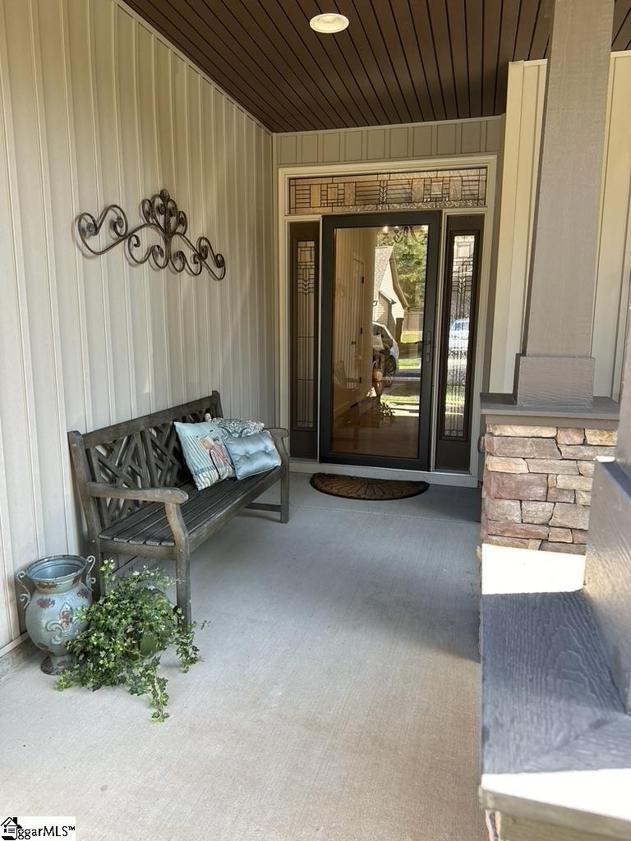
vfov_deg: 71.6
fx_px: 583
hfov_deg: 56.8
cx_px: 316
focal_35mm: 24
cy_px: 420
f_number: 1.78
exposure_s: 1/127
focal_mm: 6.86
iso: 64
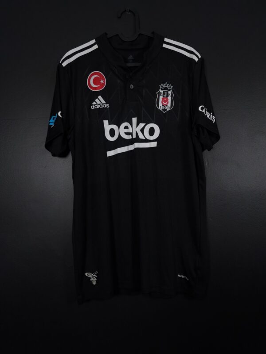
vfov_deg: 73.9
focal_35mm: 23
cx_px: 133
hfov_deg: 58.9
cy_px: 177
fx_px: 236
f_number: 1.6
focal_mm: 6.57
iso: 500
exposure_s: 1/125
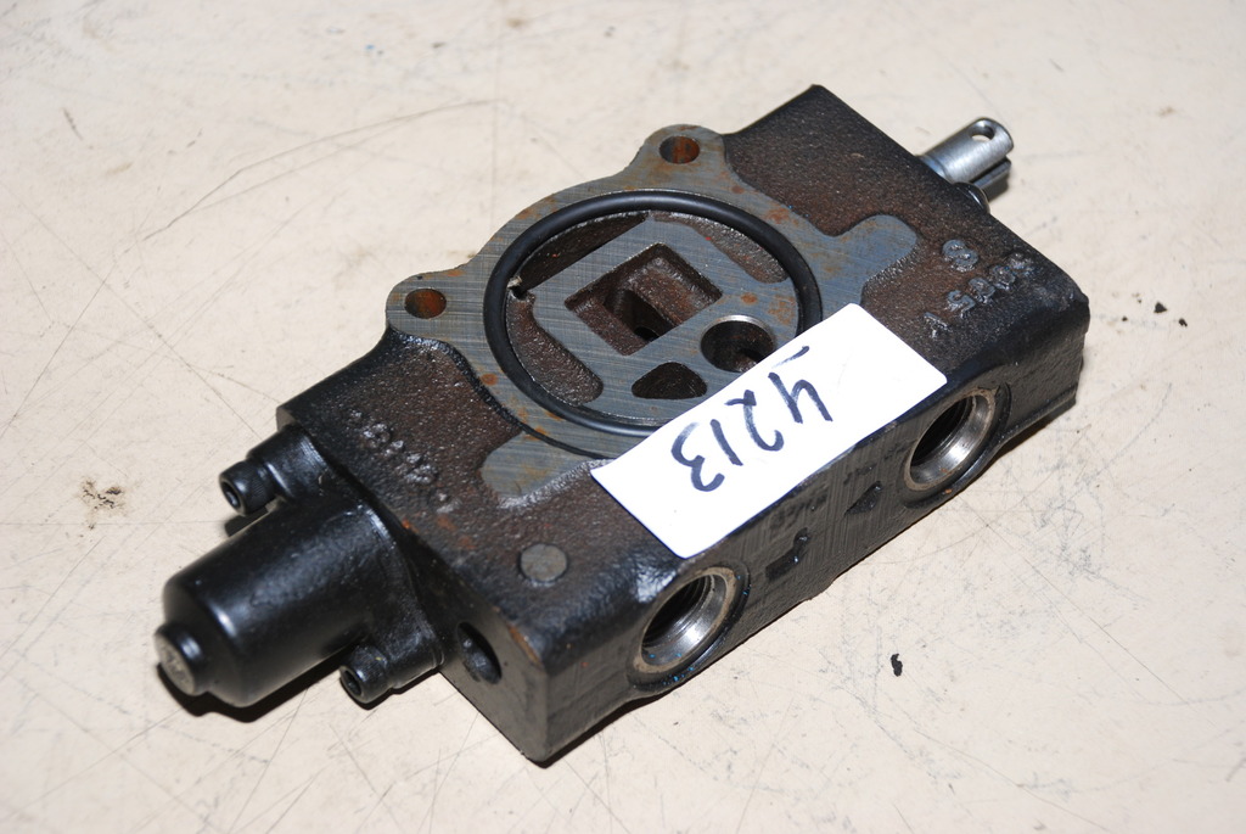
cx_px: 623
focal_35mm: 99
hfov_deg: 20.6
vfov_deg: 13.9
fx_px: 3430
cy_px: 417
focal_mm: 66
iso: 200
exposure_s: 1/60
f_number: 5.3
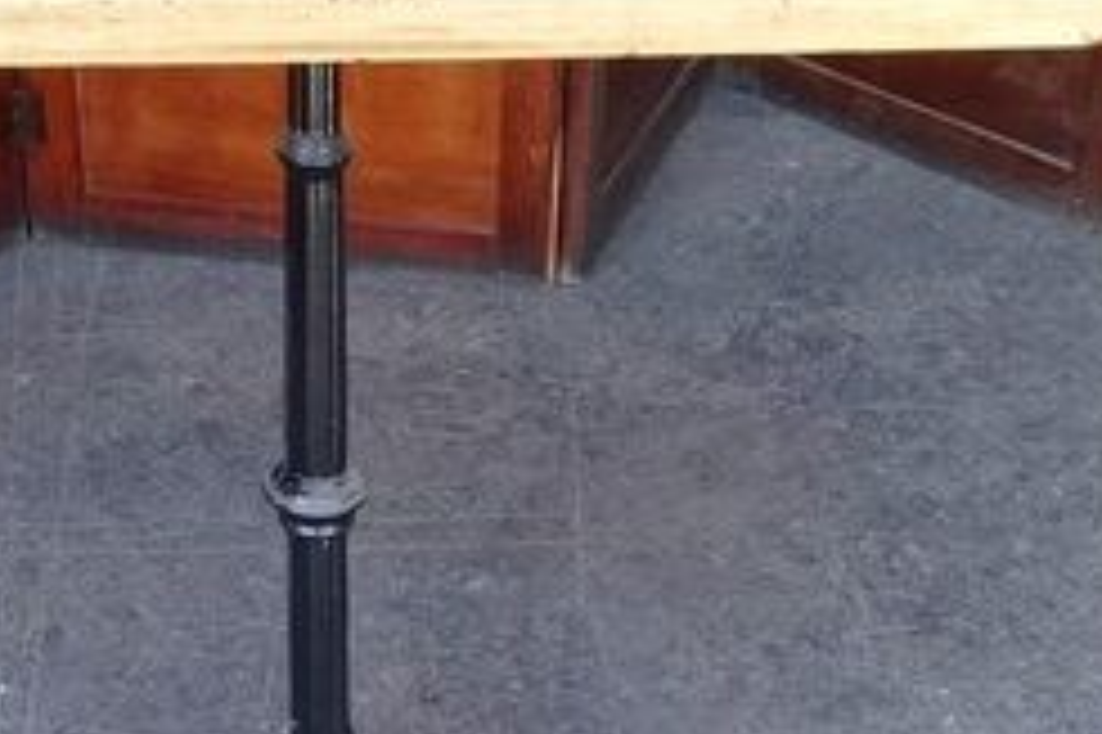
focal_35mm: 79
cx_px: 306
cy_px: 504
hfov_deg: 25.4
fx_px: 2417
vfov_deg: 17.2
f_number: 2.2
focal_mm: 3.3
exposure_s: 1/50
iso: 64
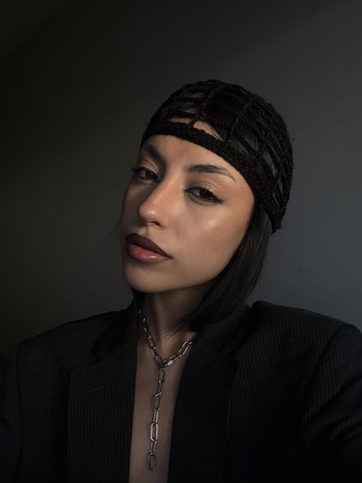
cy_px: 245
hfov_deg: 44.2
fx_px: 446
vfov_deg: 56.8
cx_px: 181
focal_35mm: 32
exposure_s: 1/122
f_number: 1.9
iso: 32
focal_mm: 2.69
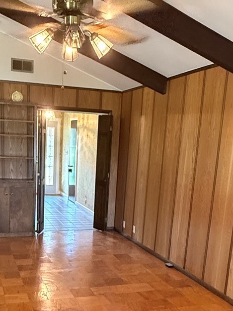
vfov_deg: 42.6
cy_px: 229
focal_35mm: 43
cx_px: 92
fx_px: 386
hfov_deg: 33.5
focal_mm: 2.22
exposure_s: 1/60
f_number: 2.2
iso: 800
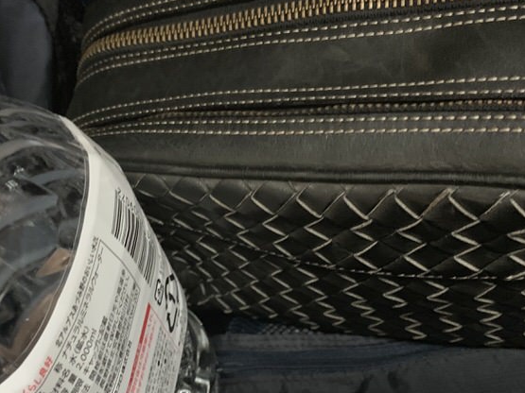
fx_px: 682
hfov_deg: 41.9
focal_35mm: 45
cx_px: 211
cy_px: 242
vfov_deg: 32.0
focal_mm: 4.25
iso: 800
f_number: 1.8
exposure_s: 1/21
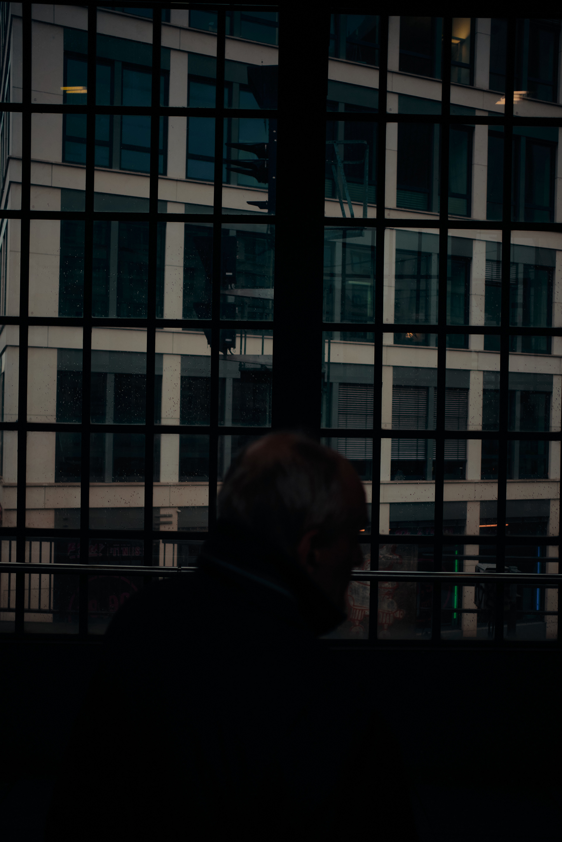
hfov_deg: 37.9
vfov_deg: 54.4
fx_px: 820
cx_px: 281
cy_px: 421
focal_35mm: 35
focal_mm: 23
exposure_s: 1/2000
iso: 1250
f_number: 2
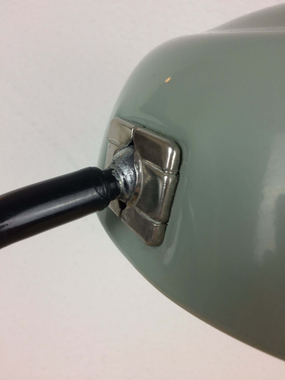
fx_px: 318
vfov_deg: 61.7
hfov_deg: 48.2
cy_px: 190
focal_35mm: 29
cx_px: 142
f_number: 2.2
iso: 40
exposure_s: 1/50
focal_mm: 4.15
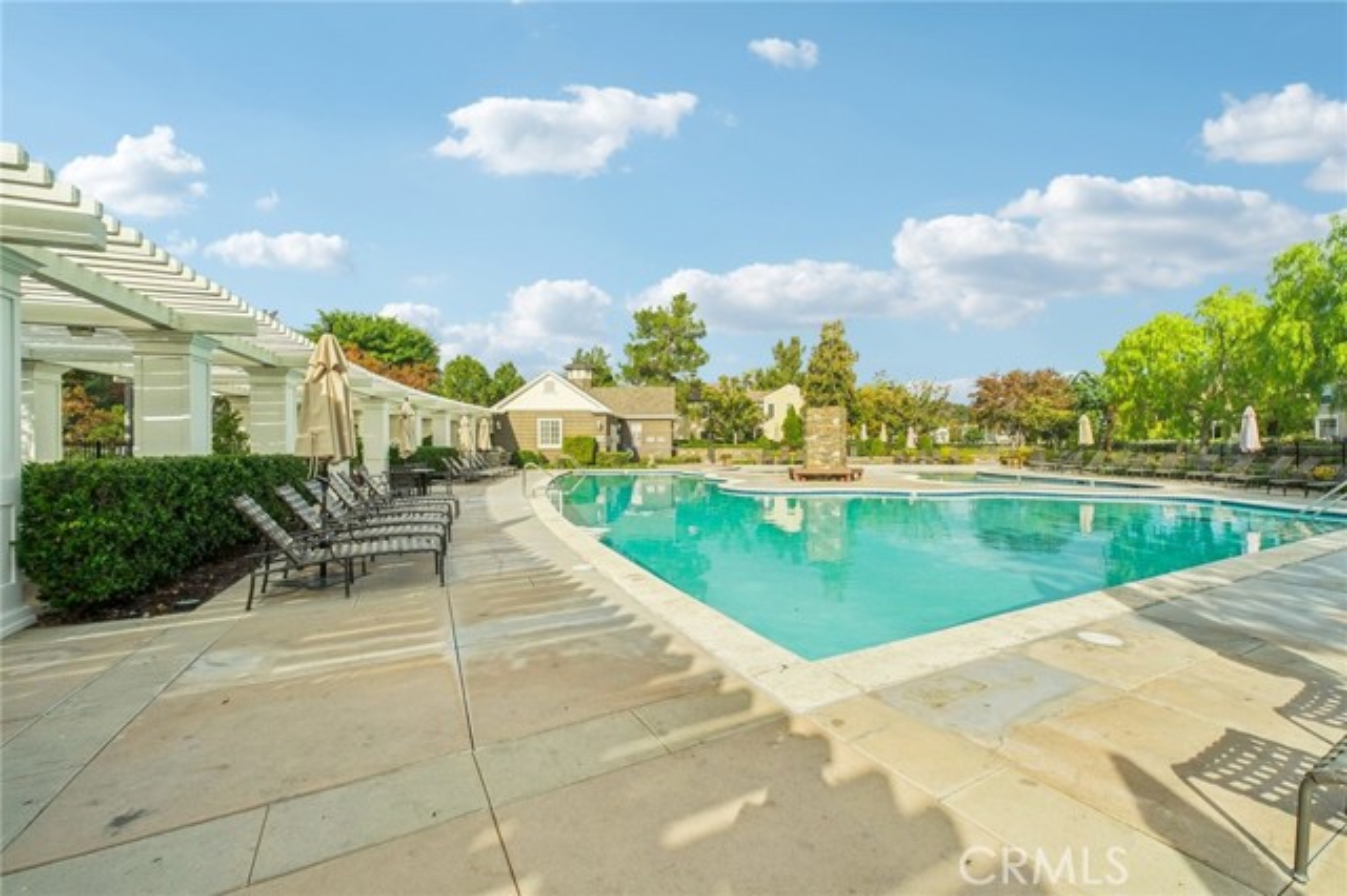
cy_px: 448
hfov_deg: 100.4
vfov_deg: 77.3
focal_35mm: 15
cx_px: 674
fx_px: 561
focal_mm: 10
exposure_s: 1/800
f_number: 8
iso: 400
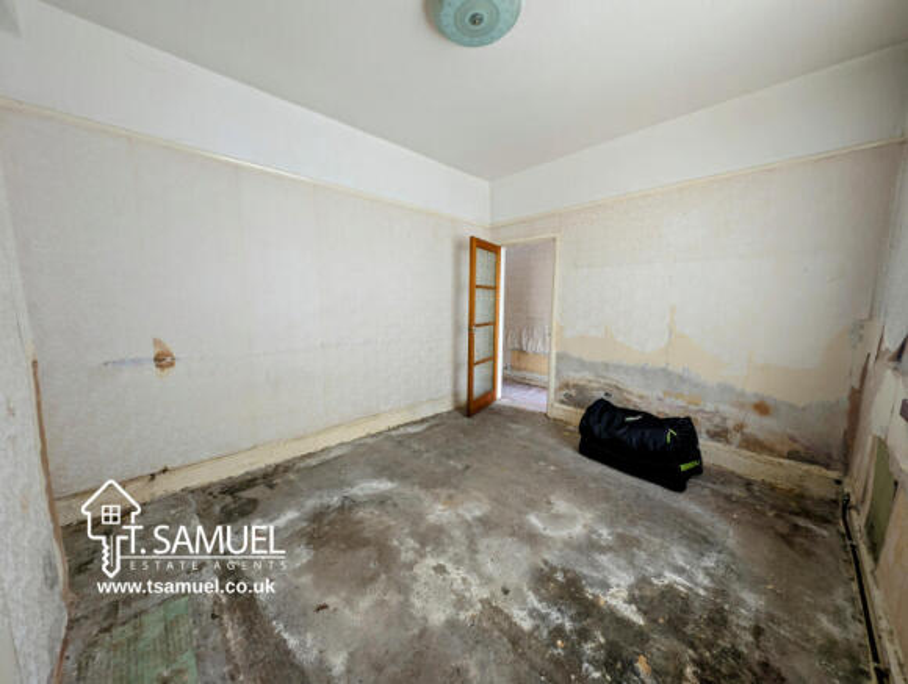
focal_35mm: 12
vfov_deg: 94.7
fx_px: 315
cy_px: 342
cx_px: 454
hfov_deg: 110.4
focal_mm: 2.23
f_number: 1.95
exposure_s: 1/15
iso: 78
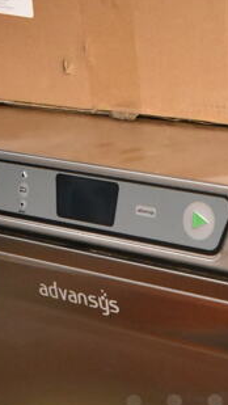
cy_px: 455
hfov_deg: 12.3
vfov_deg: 20.7
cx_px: 215
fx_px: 1048
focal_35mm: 98
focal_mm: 21
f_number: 3.8
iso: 3600
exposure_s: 1/125
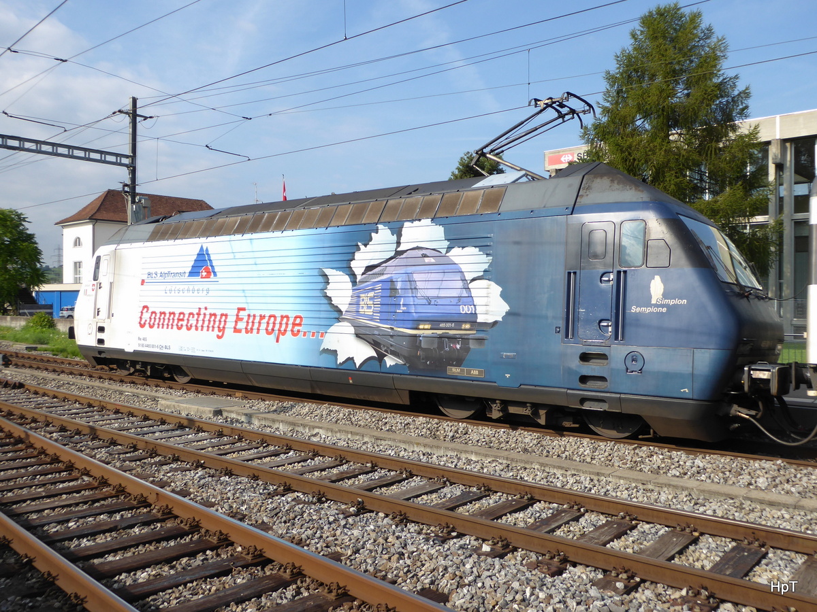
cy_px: 306
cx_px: 408
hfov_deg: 56.8
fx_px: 755
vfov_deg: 44.2
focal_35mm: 32
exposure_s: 1/500
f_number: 3.5
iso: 80
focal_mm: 5.4
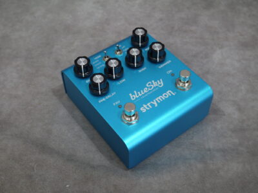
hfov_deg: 41.2
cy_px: 96
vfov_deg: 31.5
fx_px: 343
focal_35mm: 46
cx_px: 129
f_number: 4.7
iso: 200
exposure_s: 1/60
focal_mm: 23
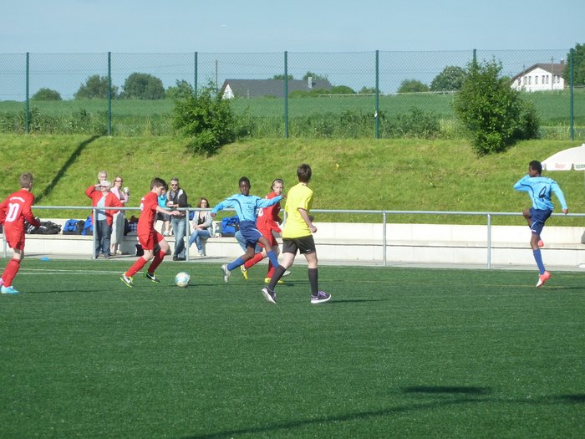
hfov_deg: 7.6
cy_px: 220
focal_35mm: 260
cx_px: 292
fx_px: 4394
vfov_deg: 5.7
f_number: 4.7
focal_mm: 42.6
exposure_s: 1/800
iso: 250
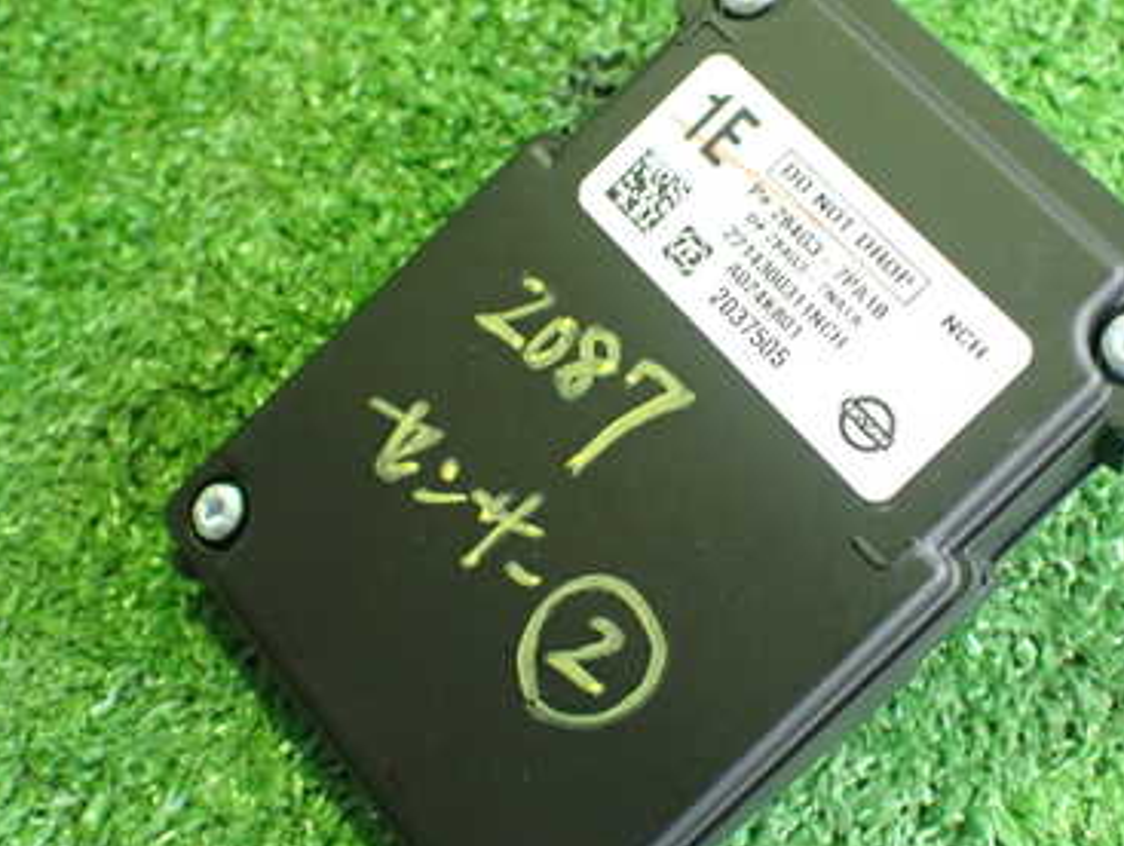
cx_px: 683
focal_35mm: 49
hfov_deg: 38.7
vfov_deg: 29.7
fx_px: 1593
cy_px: 417
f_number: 2.3
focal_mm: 5.4
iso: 800
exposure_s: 1/40
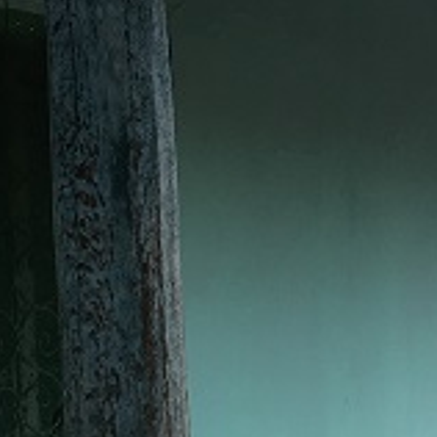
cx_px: 318
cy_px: 348
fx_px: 1485
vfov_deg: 16.6
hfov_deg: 16.7
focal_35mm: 104
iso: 25
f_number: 2.2
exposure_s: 1/102
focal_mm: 4.15
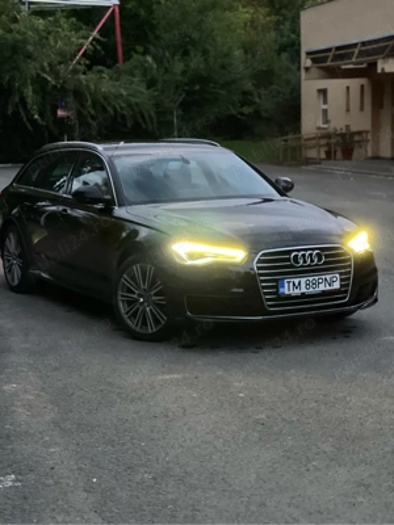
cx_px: 197
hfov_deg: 19.1
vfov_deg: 25.3
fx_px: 1169
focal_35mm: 77
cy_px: 262
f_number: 2.8
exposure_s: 1/15
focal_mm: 9
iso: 500
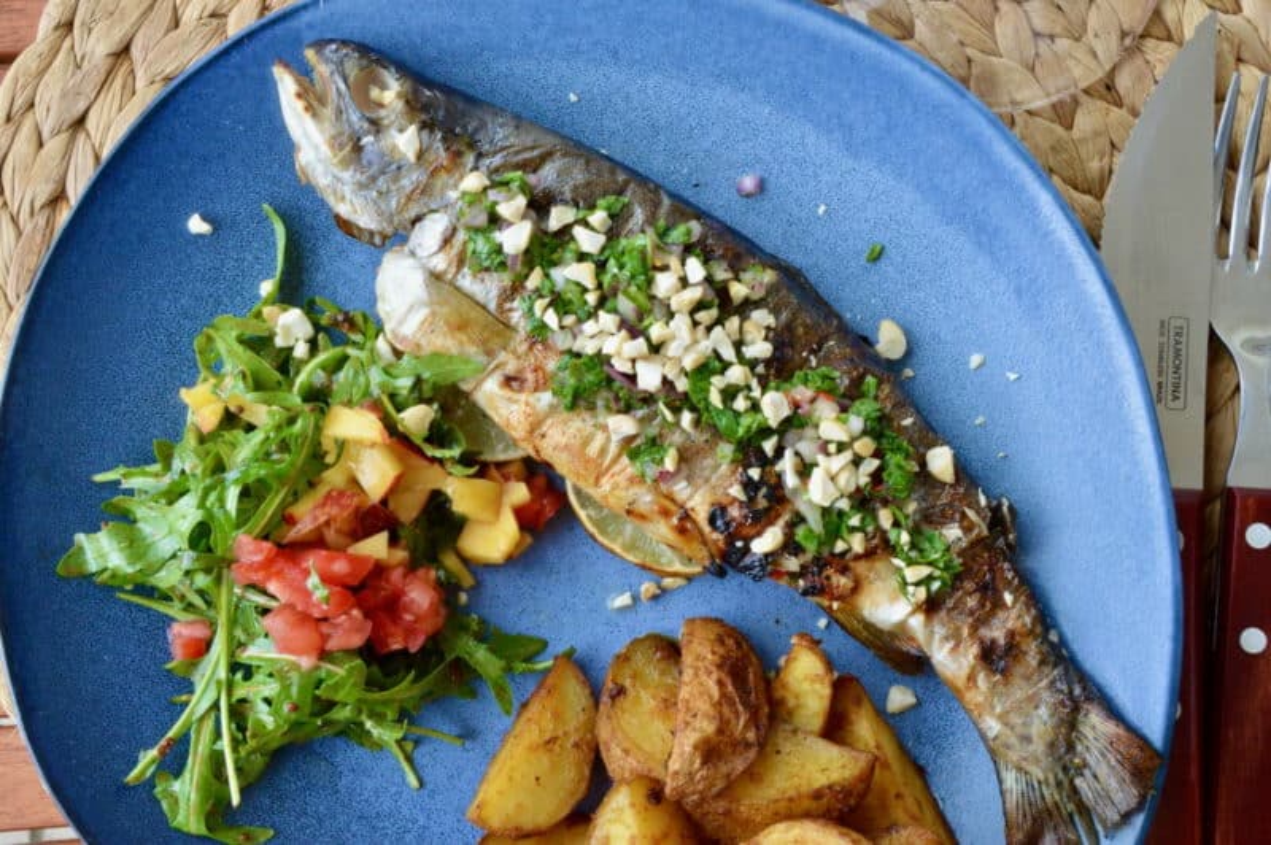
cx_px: 636
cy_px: 422
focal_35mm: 57
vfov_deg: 23.7
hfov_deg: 35.1
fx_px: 2011
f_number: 18
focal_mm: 38
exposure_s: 1/60
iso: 1250
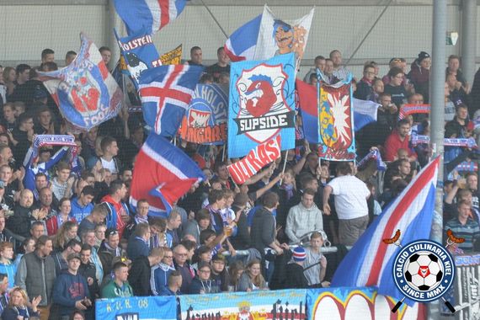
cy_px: 160
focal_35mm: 255
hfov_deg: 8.1
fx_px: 3400
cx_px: 240
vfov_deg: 5.4
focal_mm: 170
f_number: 6.3
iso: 400
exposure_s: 1/125
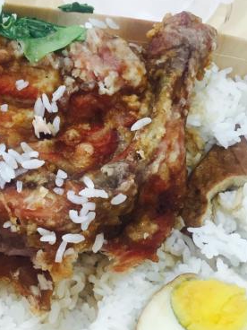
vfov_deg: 40.4
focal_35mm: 47
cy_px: 161
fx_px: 447
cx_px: 66
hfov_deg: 30.4
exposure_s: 1/33
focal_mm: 4.15
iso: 32
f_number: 2.2
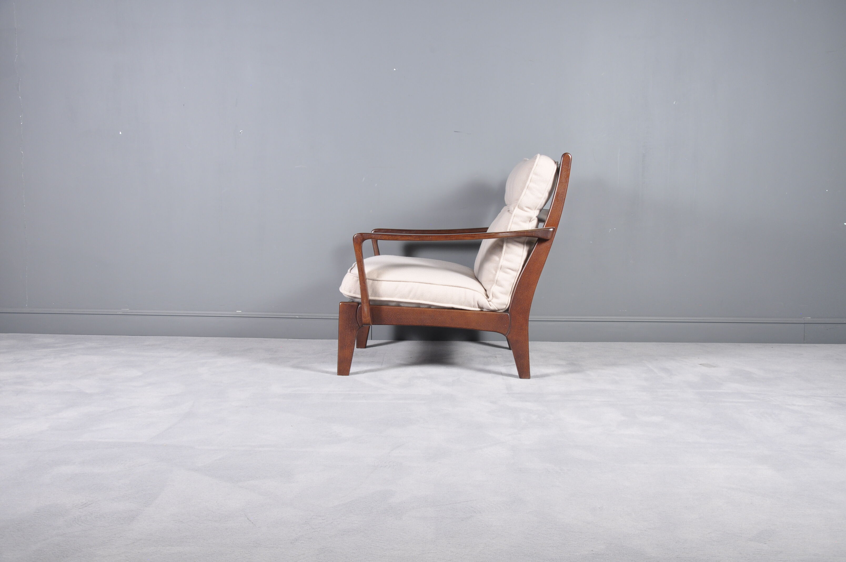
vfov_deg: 36.8
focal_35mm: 36
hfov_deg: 53.2
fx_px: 845
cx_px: 423
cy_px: 281
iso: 400
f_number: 8
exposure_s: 1/5
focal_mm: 24
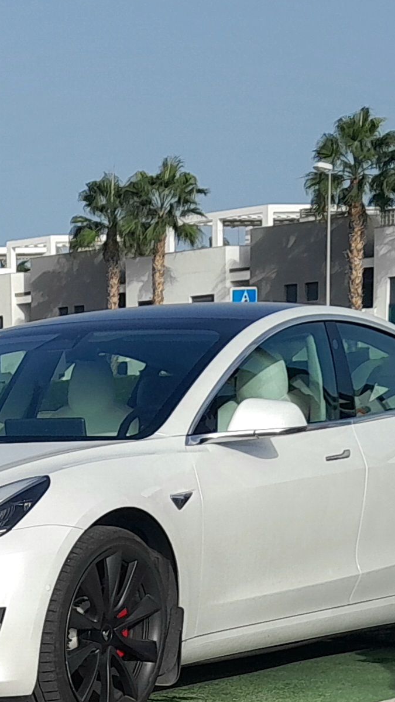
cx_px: 96
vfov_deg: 44.5
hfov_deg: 25.6
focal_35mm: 46
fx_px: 857
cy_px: 386
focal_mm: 4
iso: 40
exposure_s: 1/667
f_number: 1.8
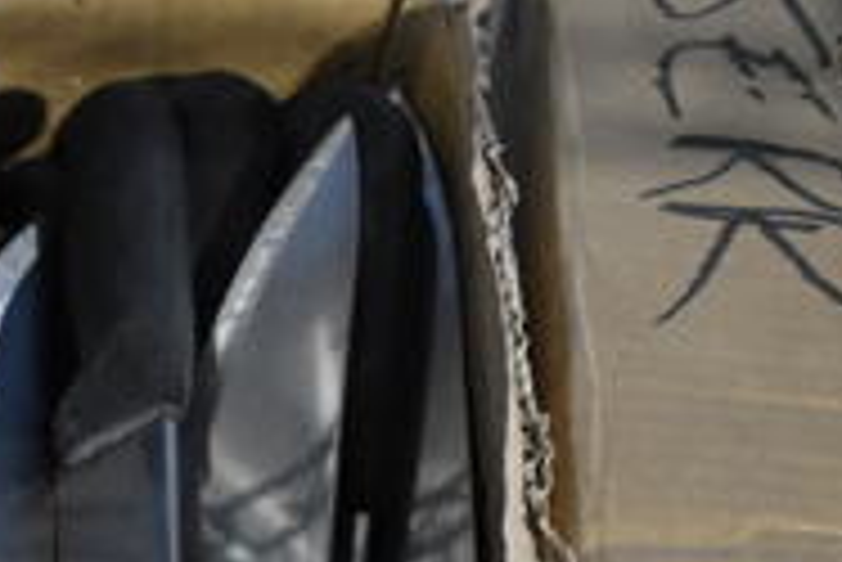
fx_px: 2060
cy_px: 908
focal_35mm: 88
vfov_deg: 14.3
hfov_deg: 21.6
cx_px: -131
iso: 2200
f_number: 3.5
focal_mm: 18
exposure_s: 1/30
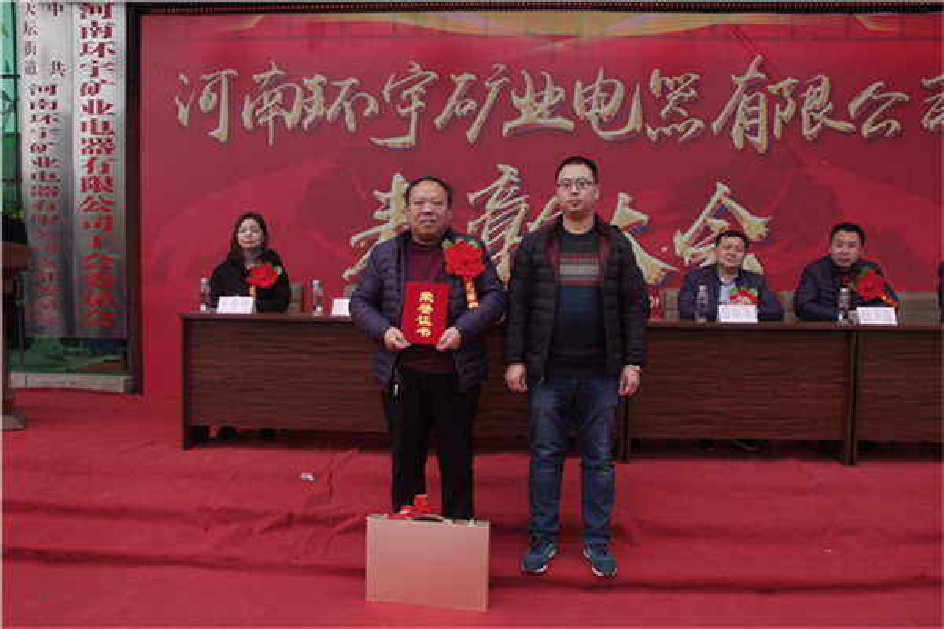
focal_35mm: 30
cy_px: 314
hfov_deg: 61.9
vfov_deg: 43.6
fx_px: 787
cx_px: 472
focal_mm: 20
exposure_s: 1/60
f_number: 5.6
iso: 125
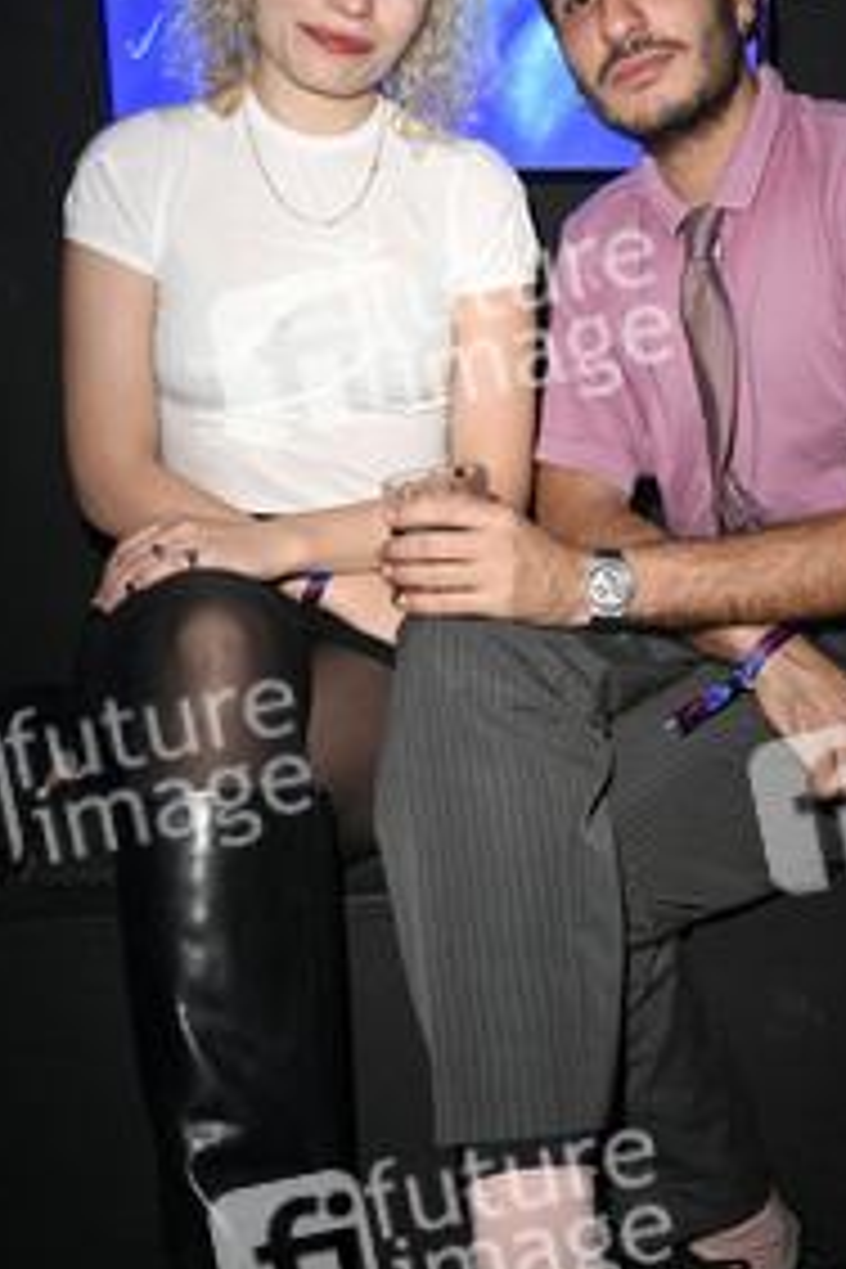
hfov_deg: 38.4
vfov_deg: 55.7
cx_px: 572
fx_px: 1198
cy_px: 562
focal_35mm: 34
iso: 2000
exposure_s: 1/25
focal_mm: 24
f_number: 5.6
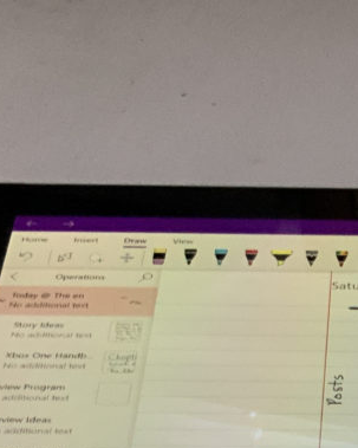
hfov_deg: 12.9
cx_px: 559
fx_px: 1484
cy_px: 655
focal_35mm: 112
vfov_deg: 15.9
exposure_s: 1/60
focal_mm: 3
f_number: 1.8
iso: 125
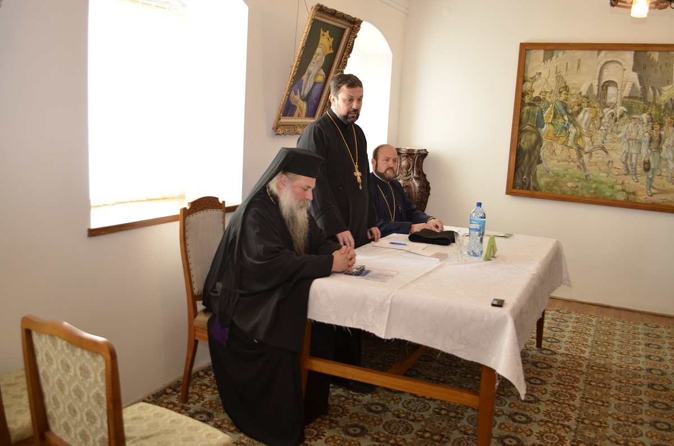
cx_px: 337
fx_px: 616
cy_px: 223
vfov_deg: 39.8
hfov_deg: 57.3
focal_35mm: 33
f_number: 4
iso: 200
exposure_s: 1/13
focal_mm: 22
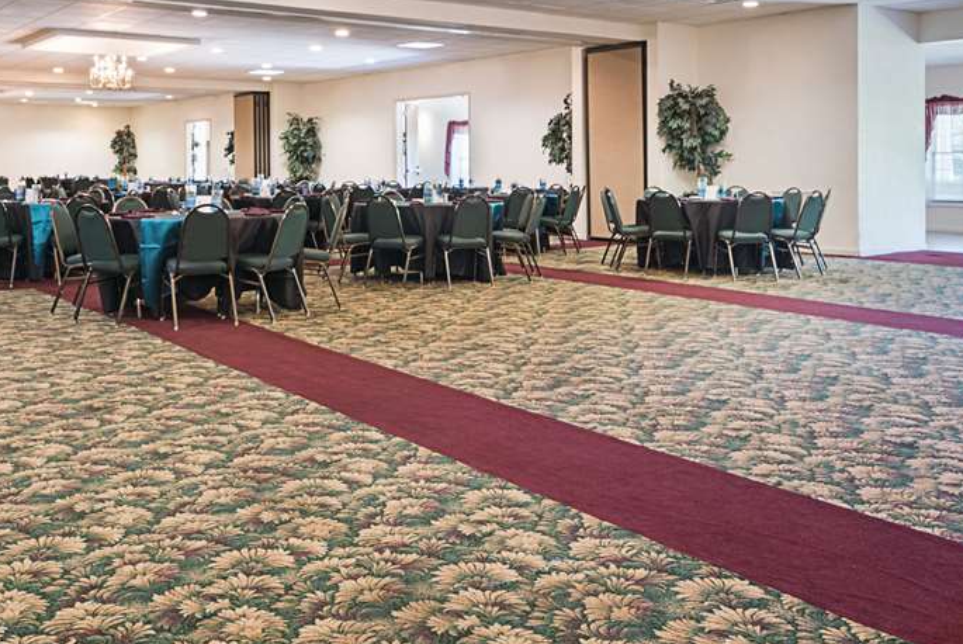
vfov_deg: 37.0
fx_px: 937
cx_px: 415
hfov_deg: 54.2
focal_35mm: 35
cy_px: 158
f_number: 9
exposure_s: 1/1.25
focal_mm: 16
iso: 800
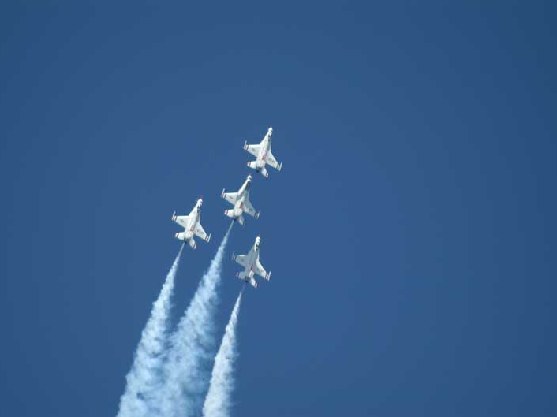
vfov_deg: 3.0
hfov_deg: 4.0
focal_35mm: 490
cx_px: 247
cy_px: 208
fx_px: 7882
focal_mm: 300
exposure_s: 1/1000
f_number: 5.6
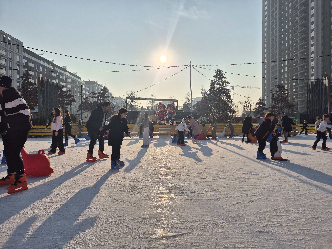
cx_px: 166
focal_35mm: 23
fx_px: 221
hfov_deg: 73.9
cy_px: 124
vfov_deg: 58.9
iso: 25
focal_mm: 5.4
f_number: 1.8
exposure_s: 1/4608
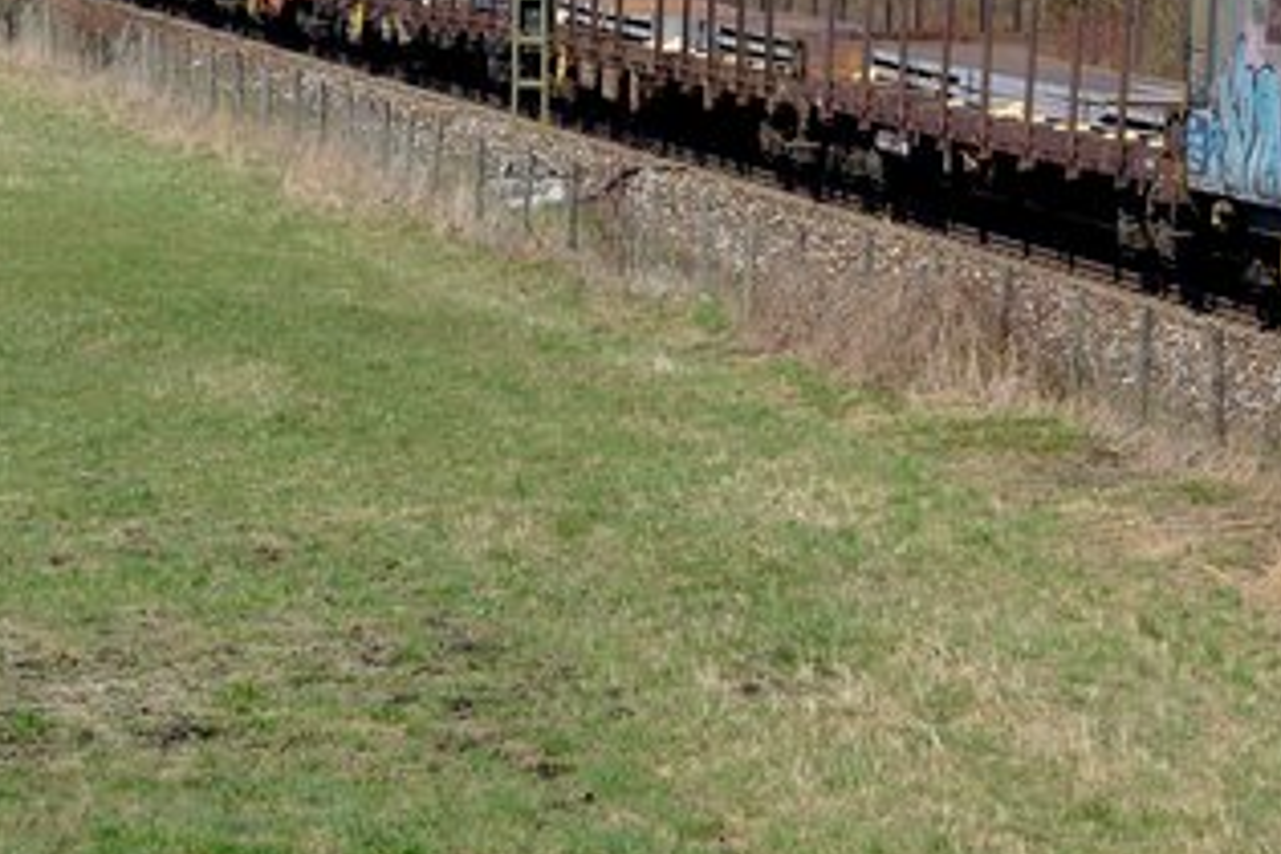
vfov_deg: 5.1
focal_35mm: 267
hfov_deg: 7.7
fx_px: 9500
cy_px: -130
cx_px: 1285
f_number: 6.3
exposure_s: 1/1600
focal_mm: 70
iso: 250
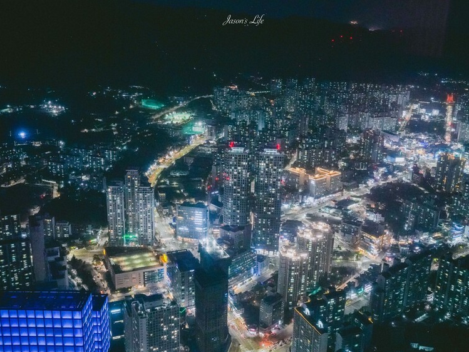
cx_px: 244
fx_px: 488
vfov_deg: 39.7
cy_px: 177
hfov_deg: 51.3
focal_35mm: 36
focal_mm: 33
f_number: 6.3
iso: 12800
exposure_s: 1/25
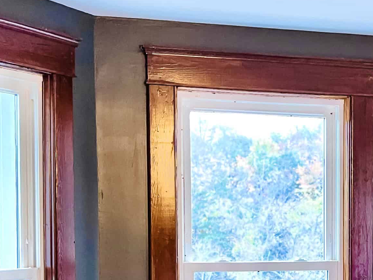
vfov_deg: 15.9
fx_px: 981
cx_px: 335
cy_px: 278
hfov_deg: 21.1
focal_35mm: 91
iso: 160
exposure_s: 1/60
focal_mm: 5.7
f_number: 1.5
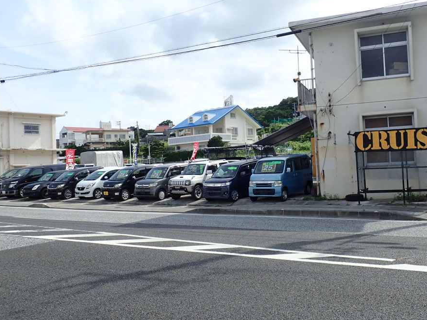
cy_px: 150
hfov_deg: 50.1
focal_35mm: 37
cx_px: 226
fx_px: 456
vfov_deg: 38.6
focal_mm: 5.87
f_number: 3.2
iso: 100
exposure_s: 1/800
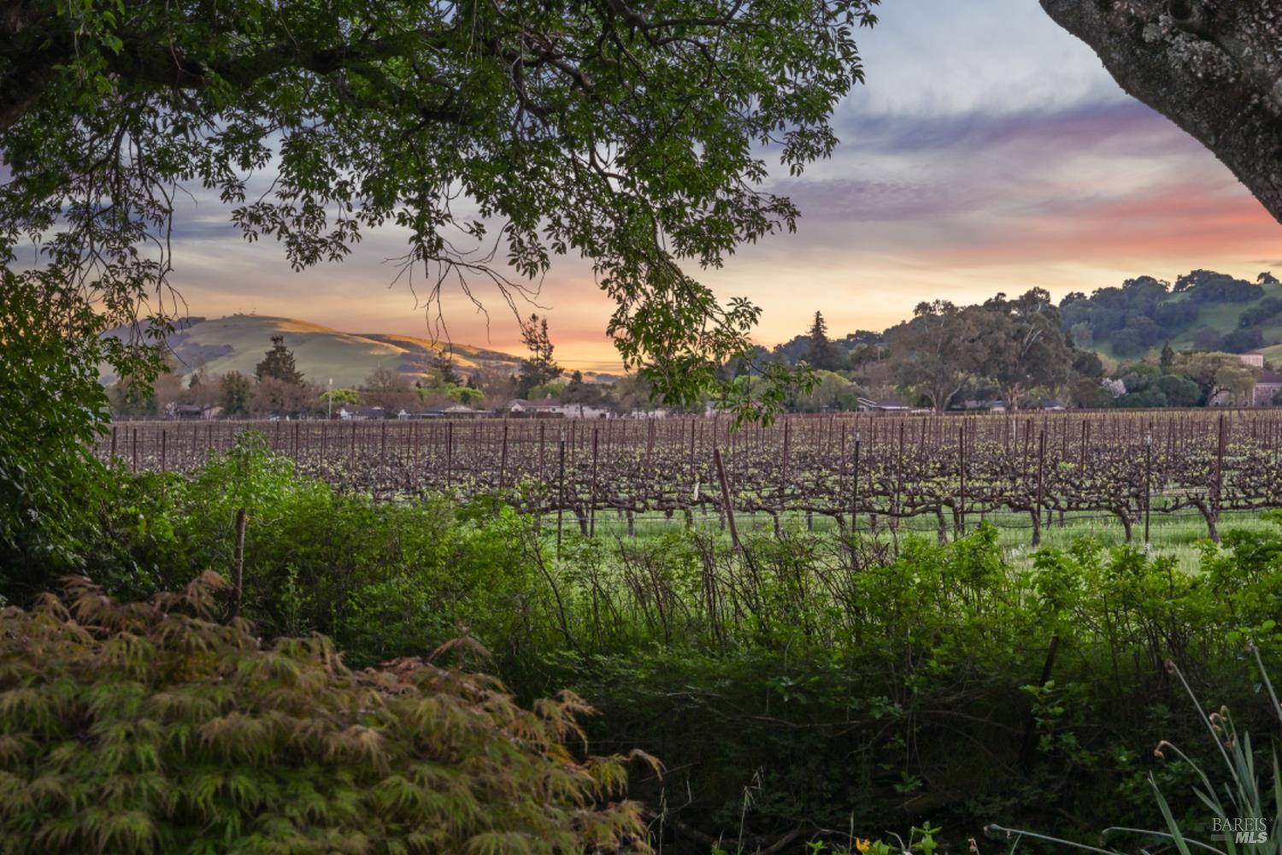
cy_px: 428
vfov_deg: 20.6
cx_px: 641
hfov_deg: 30.5
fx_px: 2350
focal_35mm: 66
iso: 800
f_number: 11
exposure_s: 1/80
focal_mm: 66
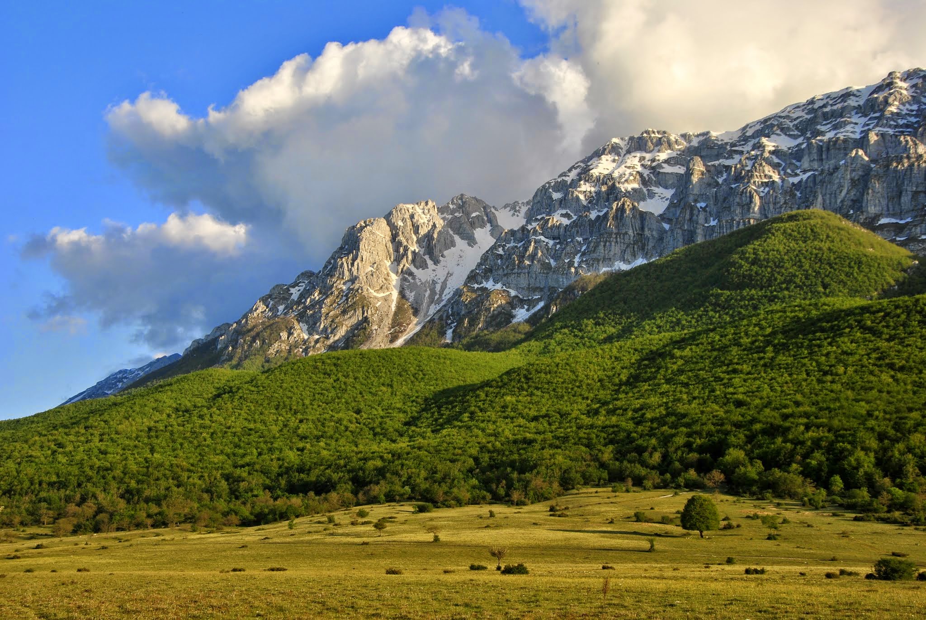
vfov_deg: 28.2
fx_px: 1236
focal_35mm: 48
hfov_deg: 41.1
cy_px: 310
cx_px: 463
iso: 100
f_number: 7.1
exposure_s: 1/200
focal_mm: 32
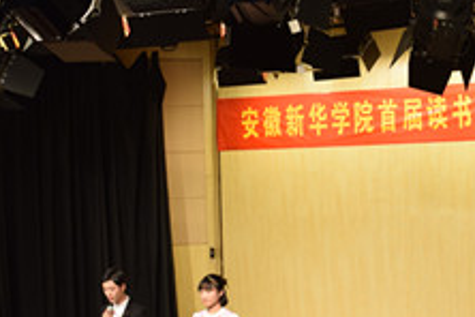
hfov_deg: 25.0
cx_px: 308
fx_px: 1069
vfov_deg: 16.8
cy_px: 220
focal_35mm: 81
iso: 800
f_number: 6.3
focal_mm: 24
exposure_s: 1/125
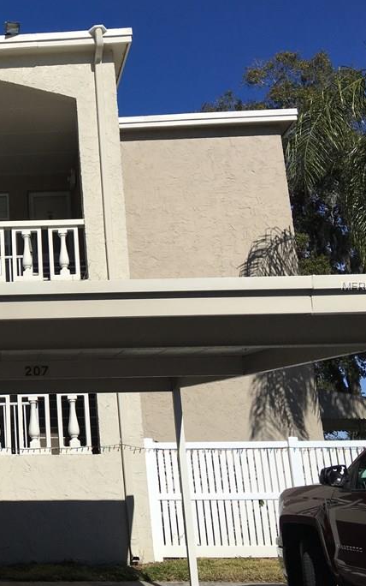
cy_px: 286
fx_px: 734
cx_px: -45
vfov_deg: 43.5
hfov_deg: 25.7
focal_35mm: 46
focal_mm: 4.15
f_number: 2.2
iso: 25
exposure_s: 1/3663
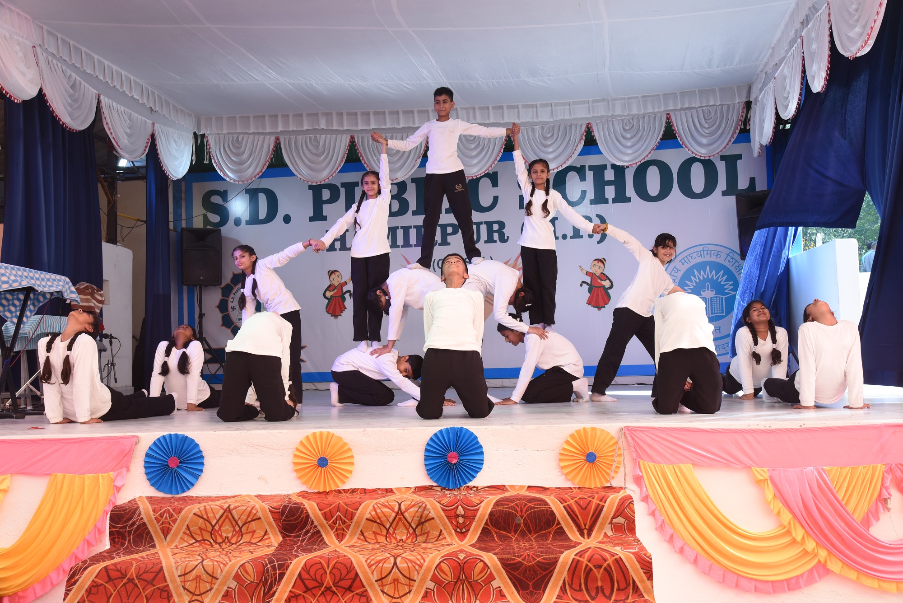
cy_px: 302
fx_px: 953
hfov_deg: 50.7
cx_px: 452
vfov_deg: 35.1
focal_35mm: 38
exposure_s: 1/125
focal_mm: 38
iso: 640
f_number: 8
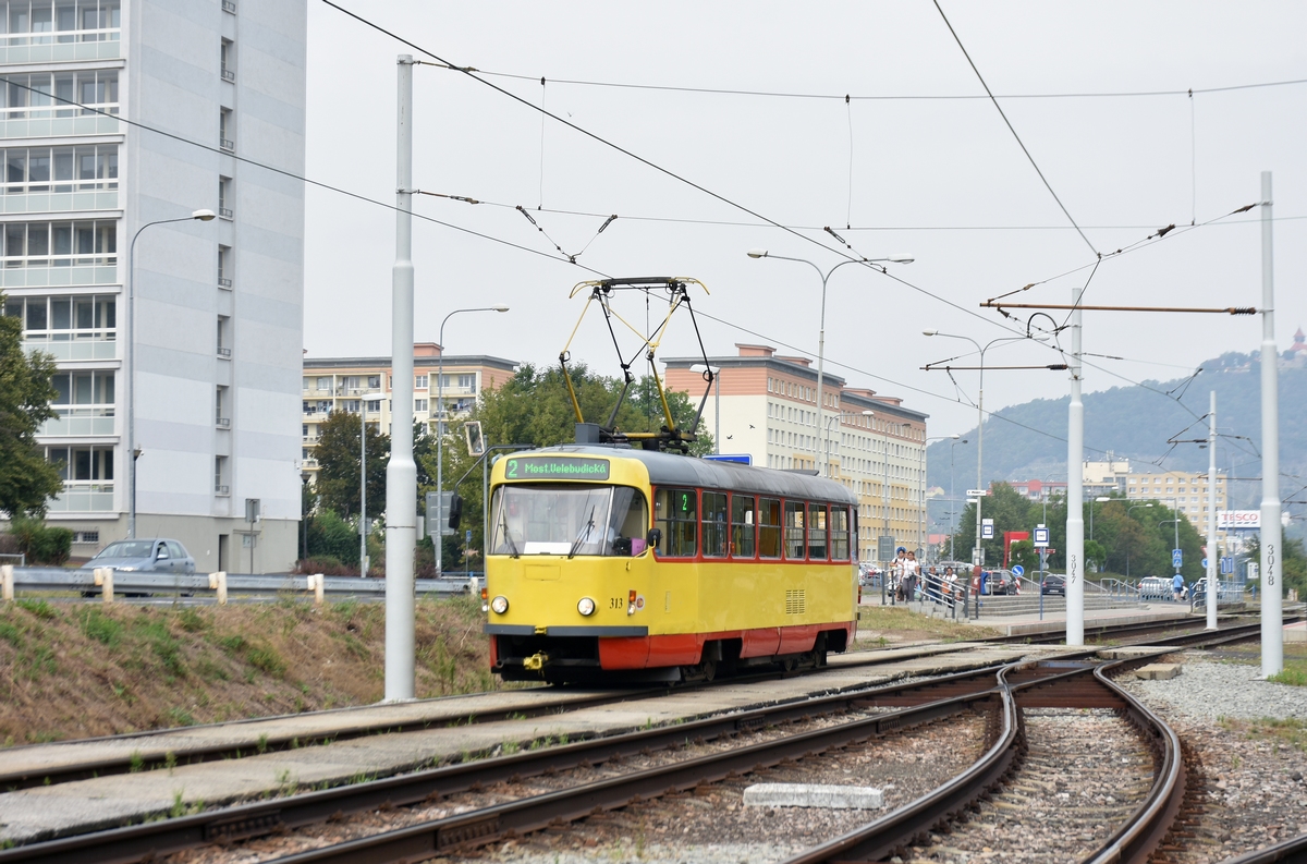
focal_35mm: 72
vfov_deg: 18.8
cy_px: 432
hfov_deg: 28.1
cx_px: 654
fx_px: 2607
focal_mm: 48
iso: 125
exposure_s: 1/250
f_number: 8
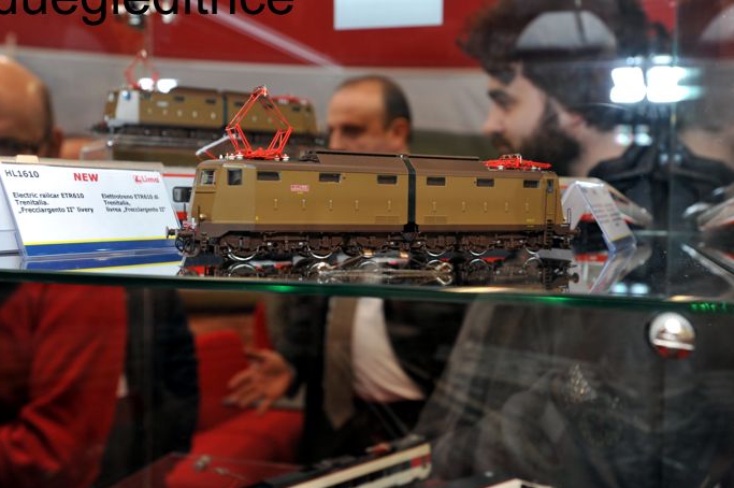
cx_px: 402
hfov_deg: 47.4
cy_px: 234
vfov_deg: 32.6
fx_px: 835
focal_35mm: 41
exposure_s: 1/80
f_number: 8
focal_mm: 35
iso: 800
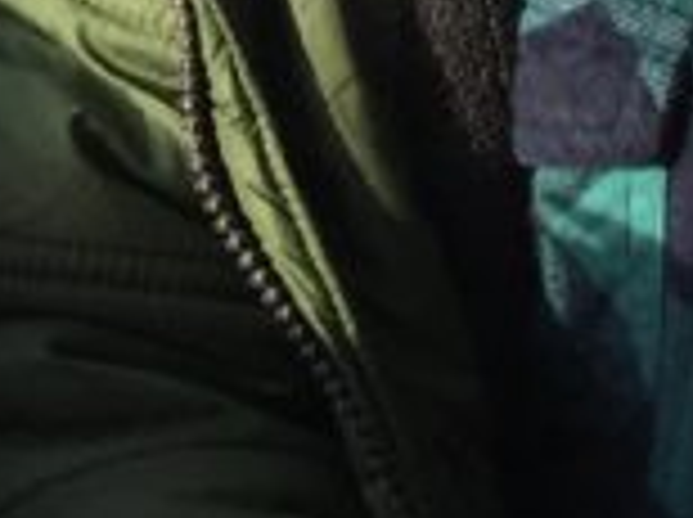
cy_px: -752
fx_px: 3858
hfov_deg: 9.4
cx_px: -864
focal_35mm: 193
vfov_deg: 7.2
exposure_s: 1/356
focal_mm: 4.15
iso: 32
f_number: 2.2
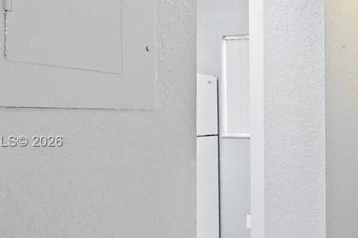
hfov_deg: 44.7
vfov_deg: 35.7
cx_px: 351
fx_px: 368
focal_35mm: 37
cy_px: 142
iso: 200
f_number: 8
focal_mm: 14
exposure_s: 1.3
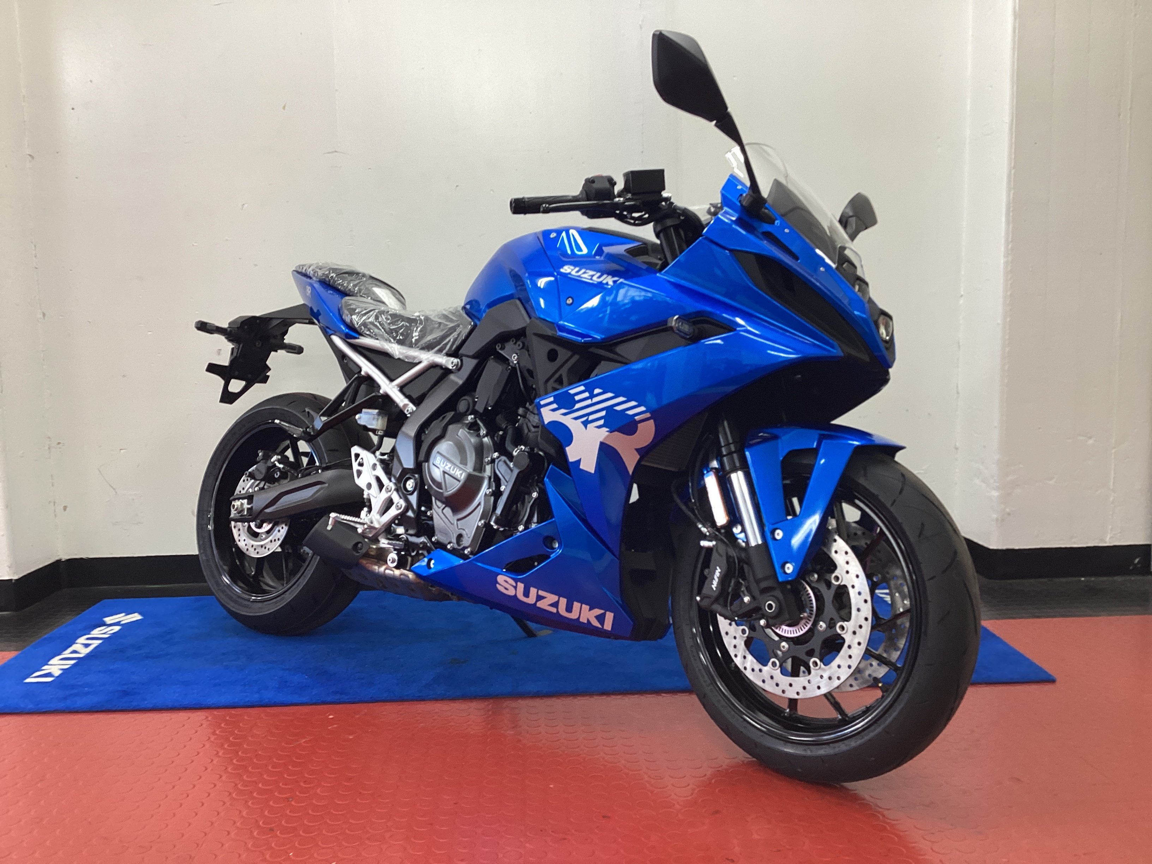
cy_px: 432
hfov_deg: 58.4
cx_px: 576
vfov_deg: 45.4
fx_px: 1032
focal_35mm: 31
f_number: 2.4
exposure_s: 1/50
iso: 80
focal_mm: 3.3
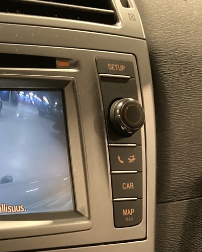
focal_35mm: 80
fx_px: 597
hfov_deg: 18.1
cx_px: -51
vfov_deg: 23.0
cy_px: 242
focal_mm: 3.99
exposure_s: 1/25
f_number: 1.8
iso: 500
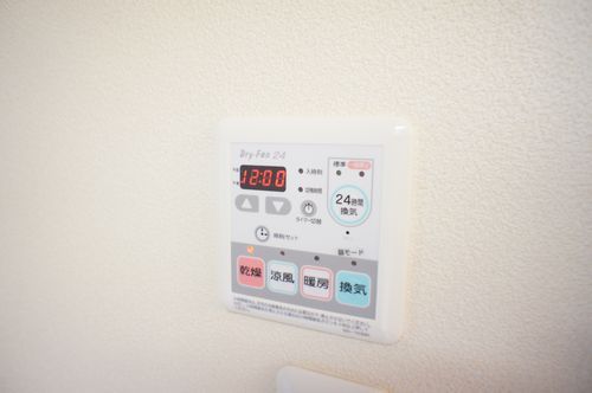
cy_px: 196
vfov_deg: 53.0
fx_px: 394
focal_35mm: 24
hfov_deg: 73.8
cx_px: 296
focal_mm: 16
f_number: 2.8
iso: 640
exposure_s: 1/30
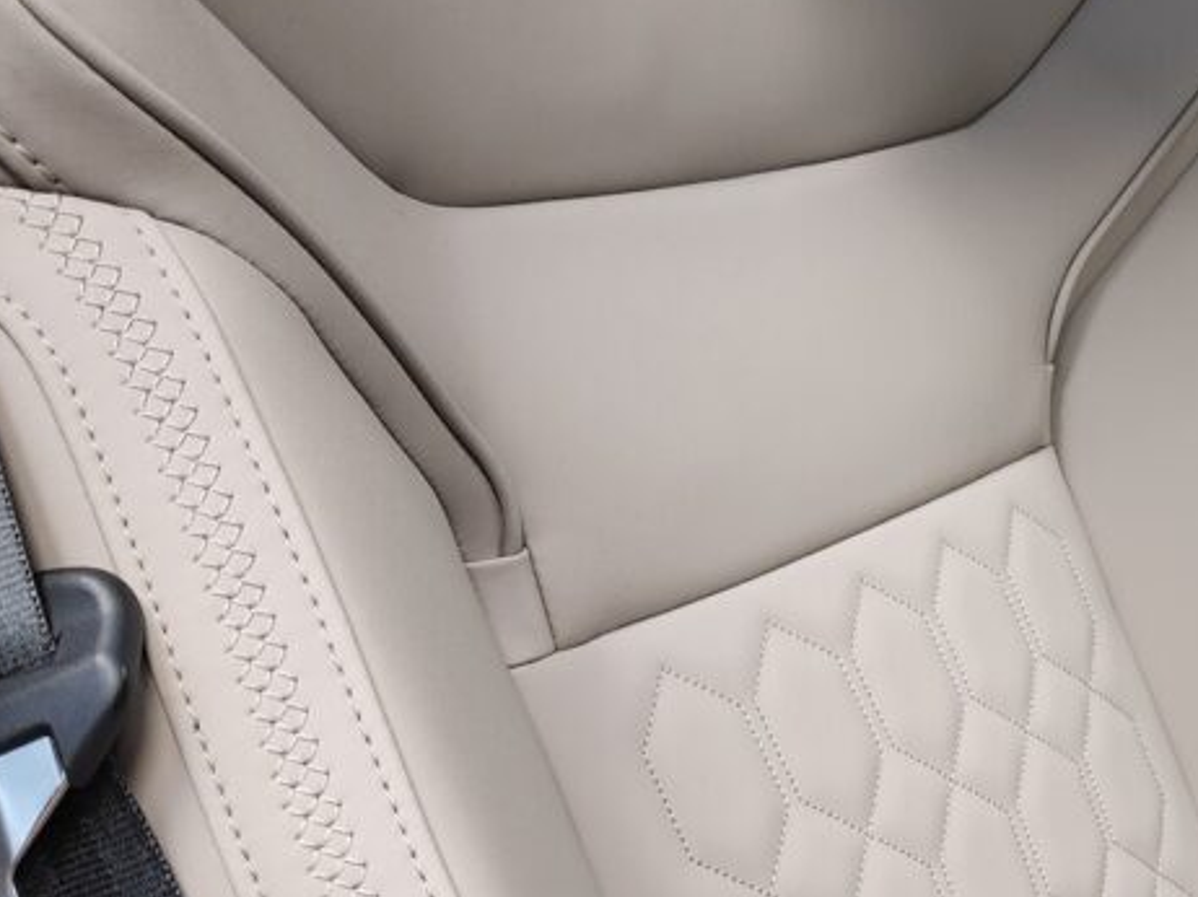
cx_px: 1092
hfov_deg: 35.2
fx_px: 1764
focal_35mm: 51
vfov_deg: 28.4
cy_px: 588
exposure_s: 1/100
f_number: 1.8
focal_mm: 5.4
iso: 320
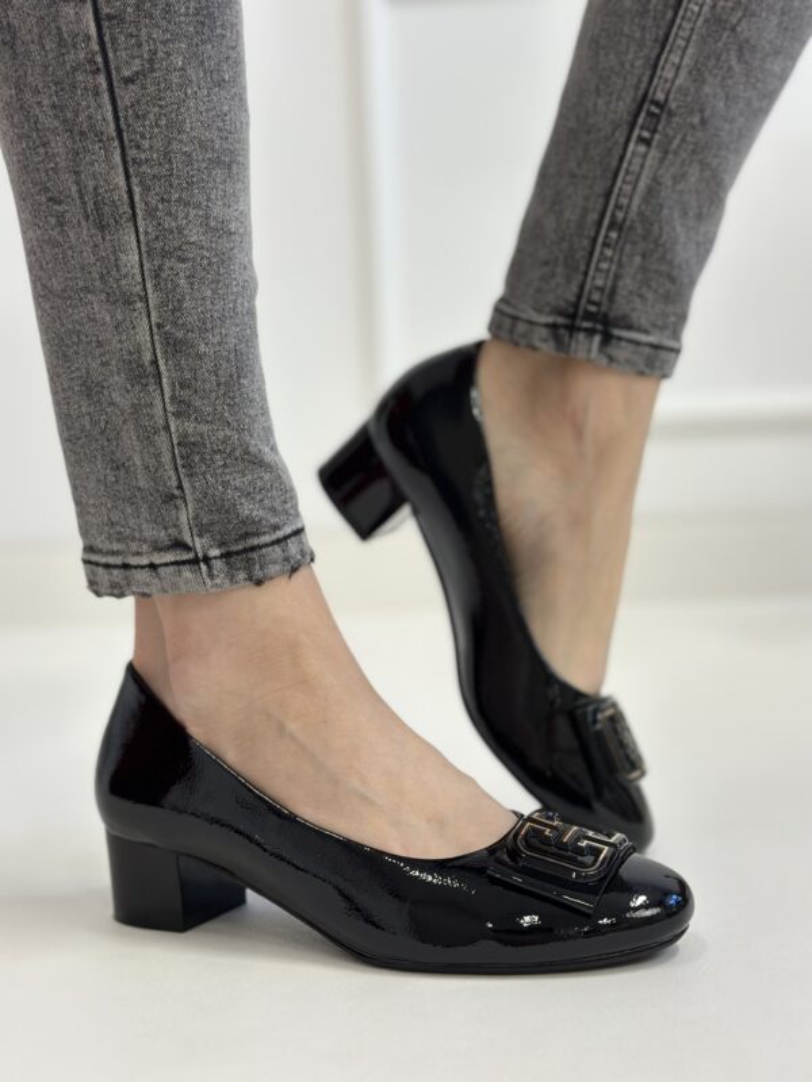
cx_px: 406
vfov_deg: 39.7
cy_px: 541
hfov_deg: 30.3
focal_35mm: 48
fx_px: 1501
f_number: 1.78
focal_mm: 6.86
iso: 160
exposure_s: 1/100
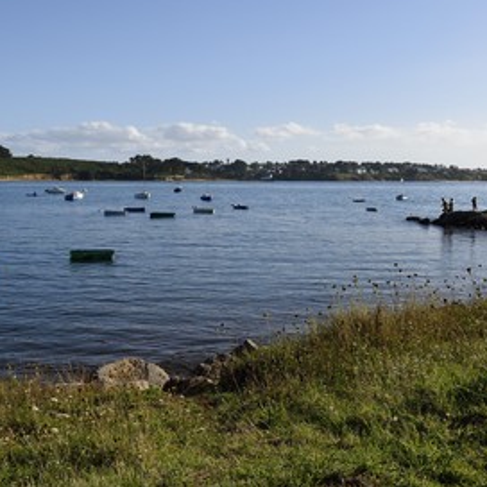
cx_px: 218
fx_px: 669
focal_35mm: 42
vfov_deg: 40.0
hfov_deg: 40.0
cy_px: 242
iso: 200
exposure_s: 1/400
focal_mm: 32
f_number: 11
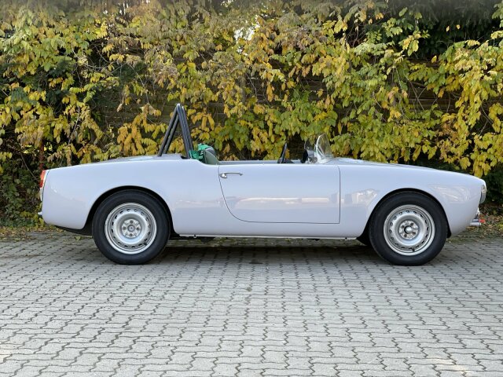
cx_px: 252
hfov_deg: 30.3
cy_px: 188
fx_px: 930
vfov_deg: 22.9
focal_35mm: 64
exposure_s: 1/121
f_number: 2.2
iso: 32
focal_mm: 7.5
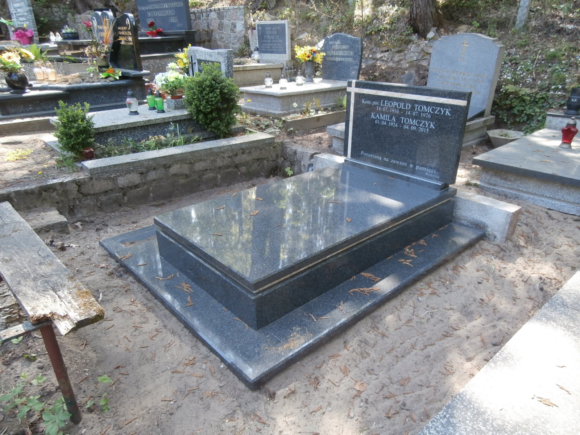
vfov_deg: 56.8
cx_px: 290
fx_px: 402
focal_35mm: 24
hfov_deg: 71.6
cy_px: 218
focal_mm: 4.2
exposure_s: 1/60
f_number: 3
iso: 100
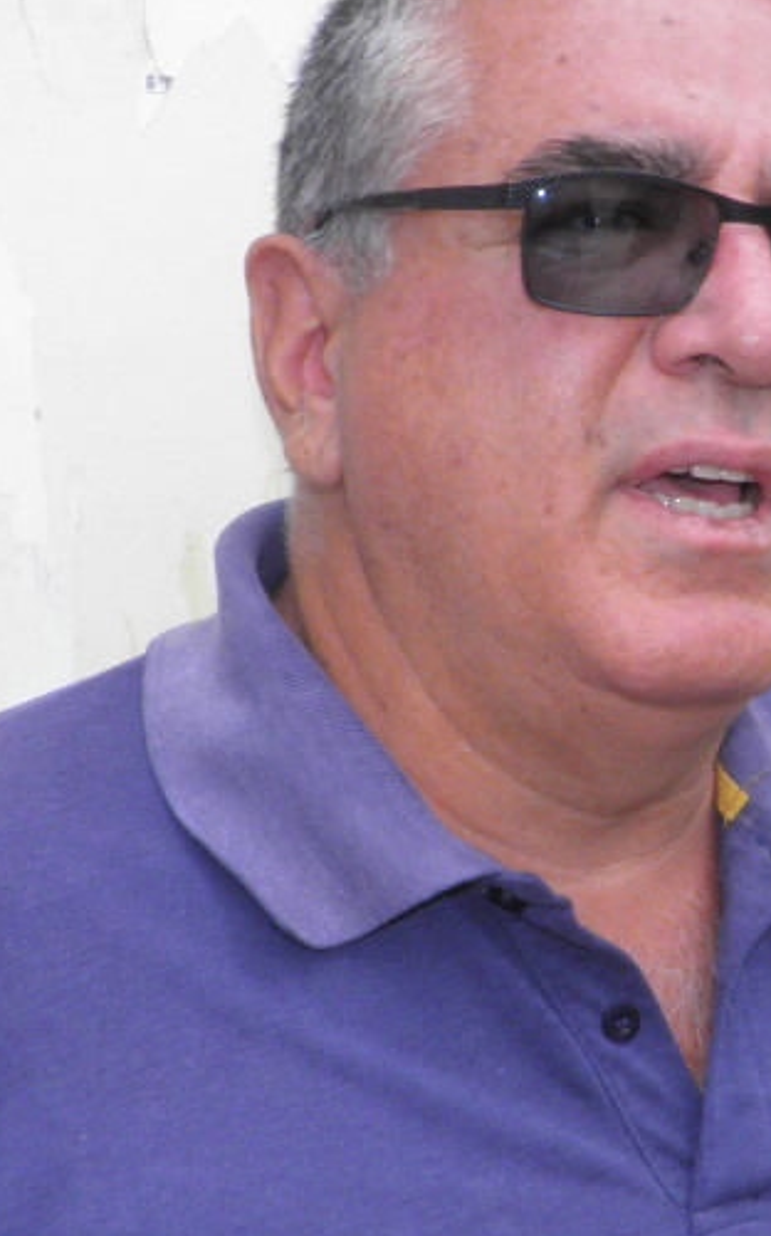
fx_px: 2558
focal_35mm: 76
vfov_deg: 27.1
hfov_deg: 16.9
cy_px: 692
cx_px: 699
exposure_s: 1/125
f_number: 8
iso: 50
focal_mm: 4.9
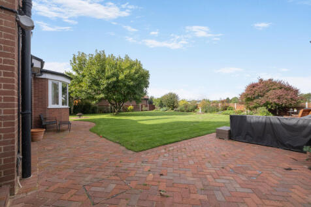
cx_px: 156
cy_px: 104
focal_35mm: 15
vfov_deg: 77.3
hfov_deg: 100.4
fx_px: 130
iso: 400
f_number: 8
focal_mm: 10
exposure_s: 1/600
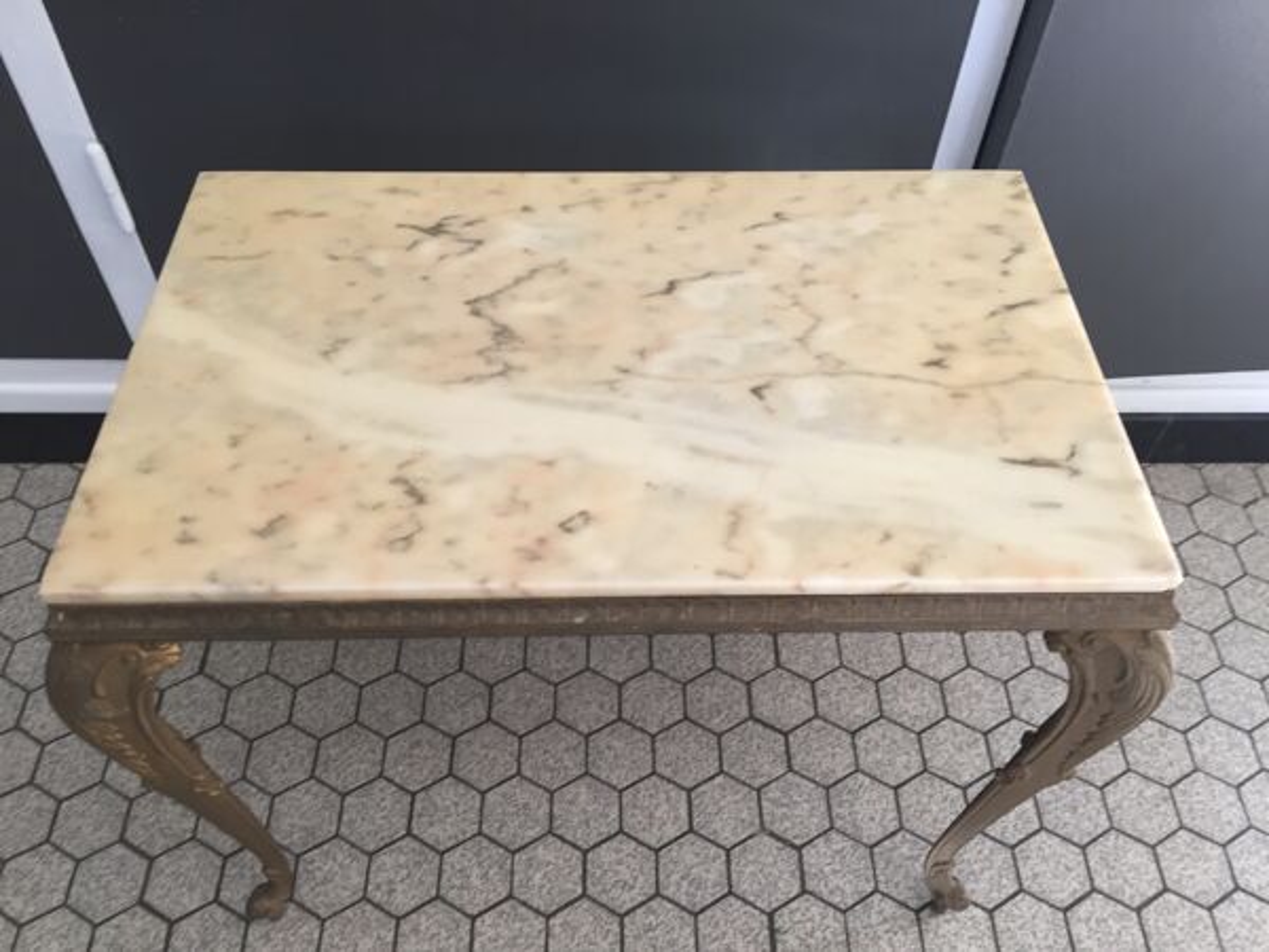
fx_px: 1063
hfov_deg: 61.7
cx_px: 634
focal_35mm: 29
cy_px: 476
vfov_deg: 48.2
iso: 80
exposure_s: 1/33
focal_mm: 4.15
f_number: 2.2
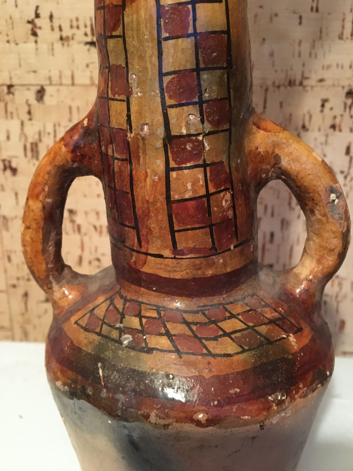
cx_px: 176
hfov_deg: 48.2
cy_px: 236
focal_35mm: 29
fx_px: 394
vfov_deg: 61.7
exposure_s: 1/17
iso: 320
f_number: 2.2
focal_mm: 4.15
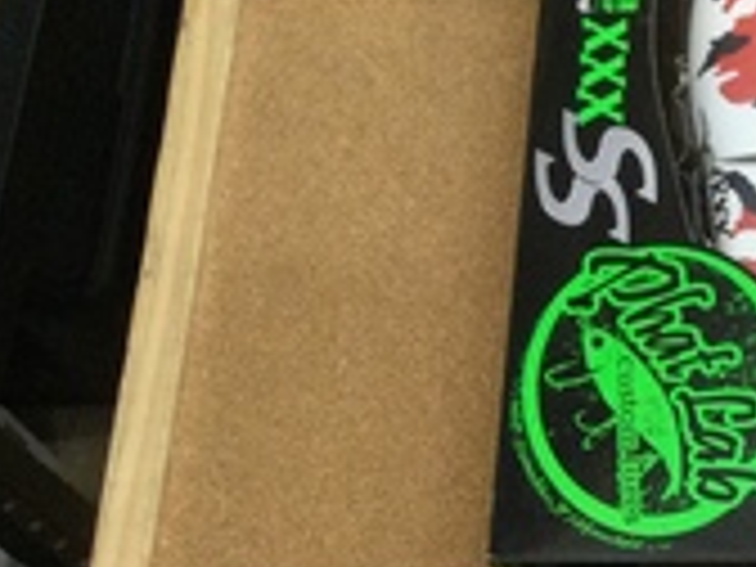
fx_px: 2424
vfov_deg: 13.0
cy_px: 698
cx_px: 1264
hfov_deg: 15.7
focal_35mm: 111
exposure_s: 1/30
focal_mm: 3.3
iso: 32
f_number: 2.4
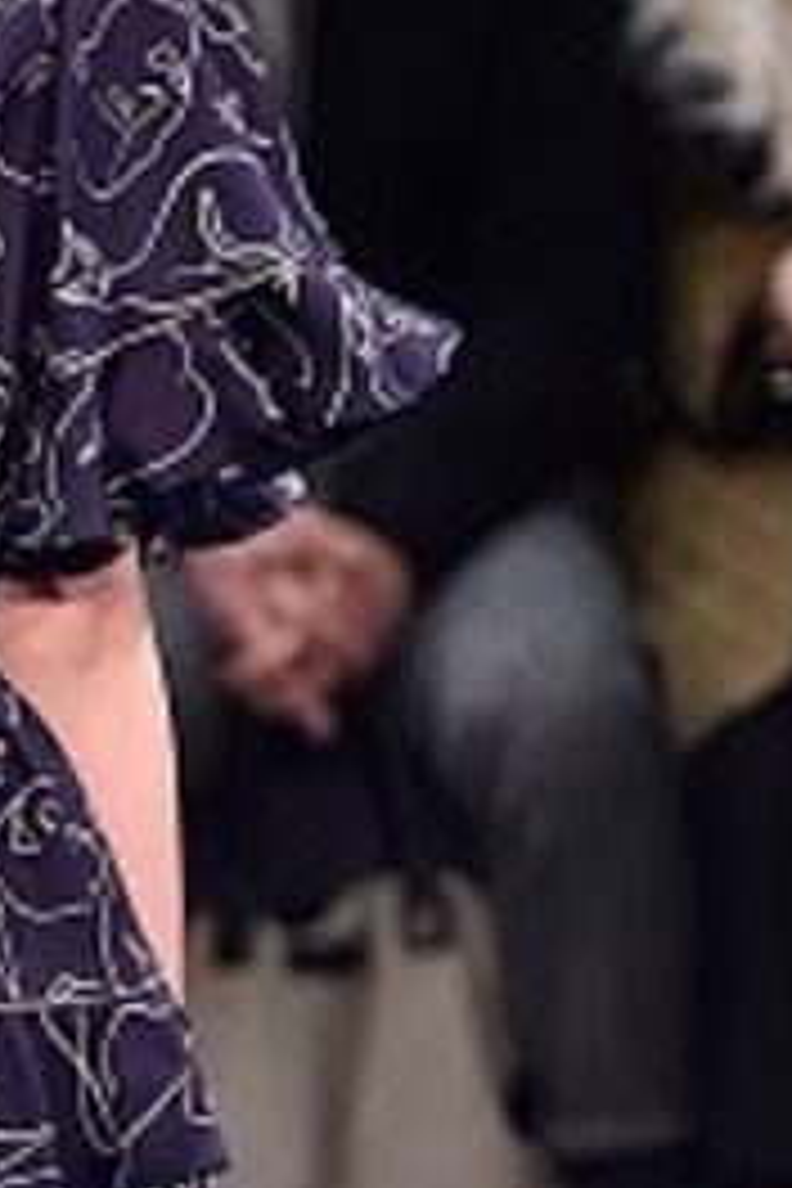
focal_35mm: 657
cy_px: 1222
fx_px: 21679
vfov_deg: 3.1
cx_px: -346
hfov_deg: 2.1
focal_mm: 175
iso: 2000
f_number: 5
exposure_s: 1/640
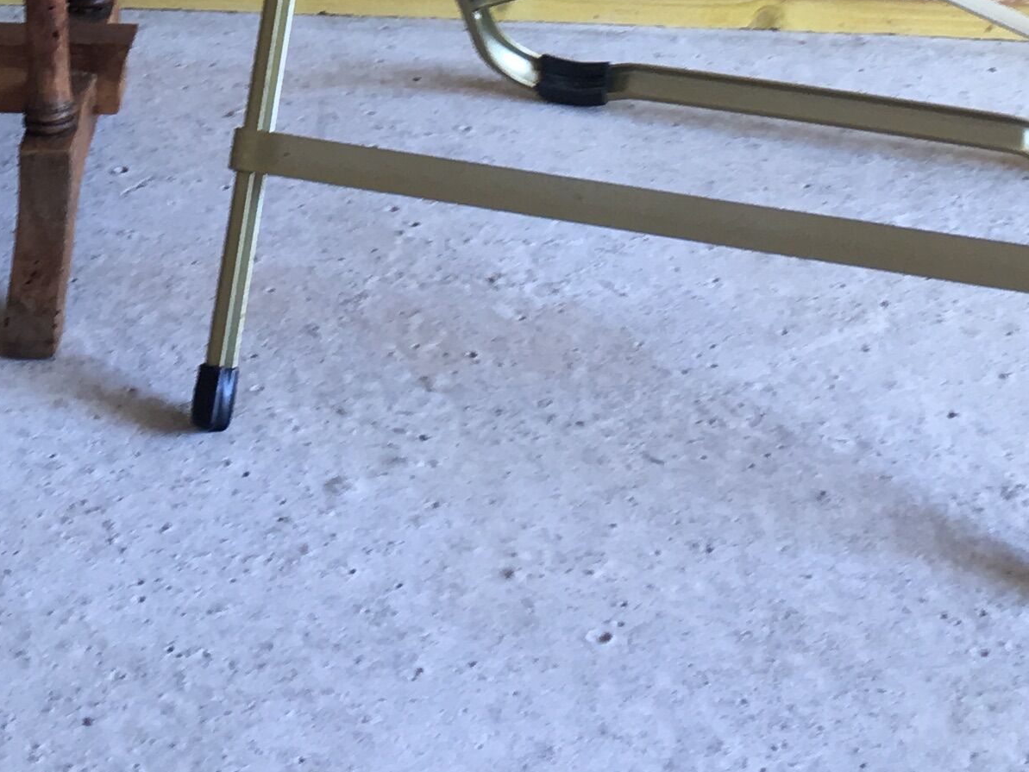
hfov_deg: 19.7
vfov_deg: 13.9
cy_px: -471
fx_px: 2913
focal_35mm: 98
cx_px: 146
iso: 32
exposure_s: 1/50
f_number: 2.2
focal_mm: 4.15
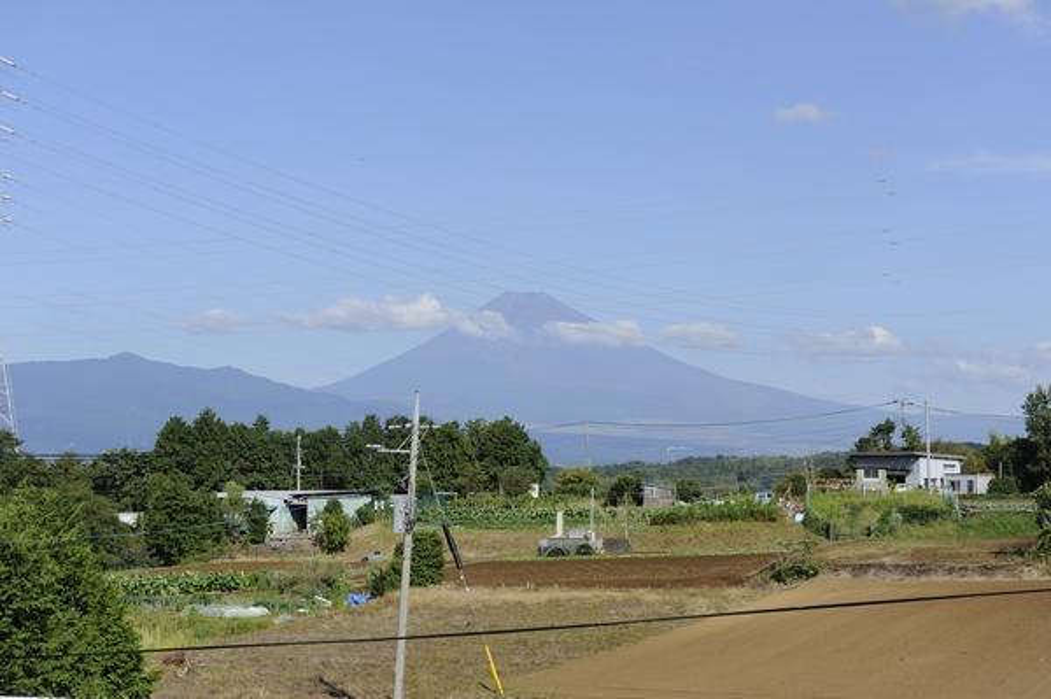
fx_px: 2042
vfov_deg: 19.4
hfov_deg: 28.9
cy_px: 350
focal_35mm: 70
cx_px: 526
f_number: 9
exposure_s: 1/400
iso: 200
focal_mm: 70
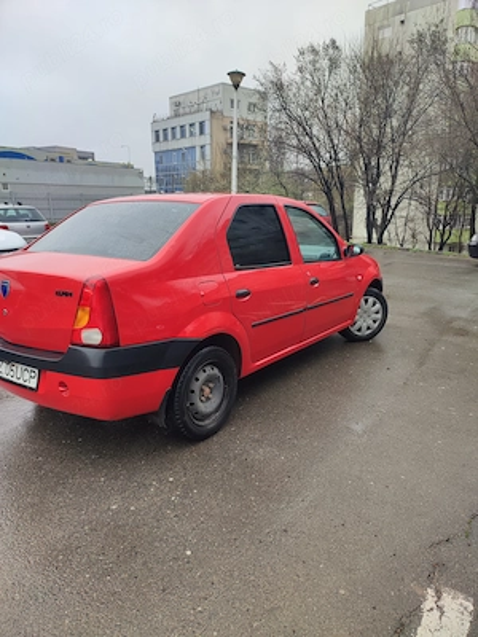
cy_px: 318
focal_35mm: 25
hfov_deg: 54.9
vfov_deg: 69.4
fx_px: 460
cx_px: 239
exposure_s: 1/160
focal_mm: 6.04
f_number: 1.9
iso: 50
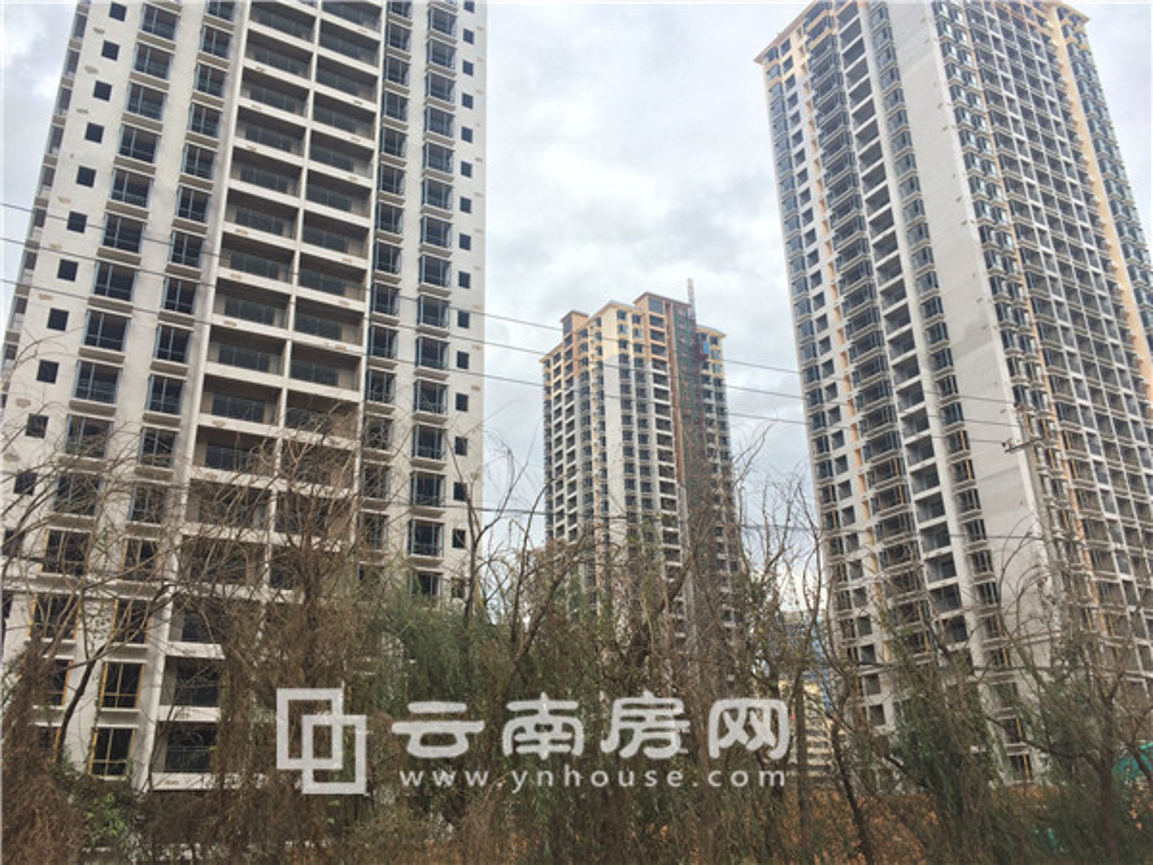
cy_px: 432
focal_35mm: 29
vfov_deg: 48.2
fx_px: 966
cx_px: 576
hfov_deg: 61.7
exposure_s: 1/595
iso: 32
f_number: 2.2
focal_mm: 4.15
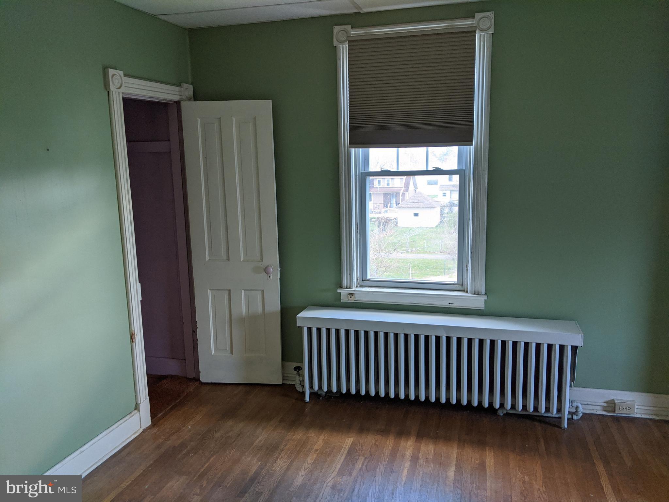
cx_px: 334
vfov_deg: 51.4
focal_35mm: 27
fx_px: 522
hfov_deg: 65.3
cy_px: 251
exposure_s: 1/125
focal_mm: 4.44
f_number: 1.8
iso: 88
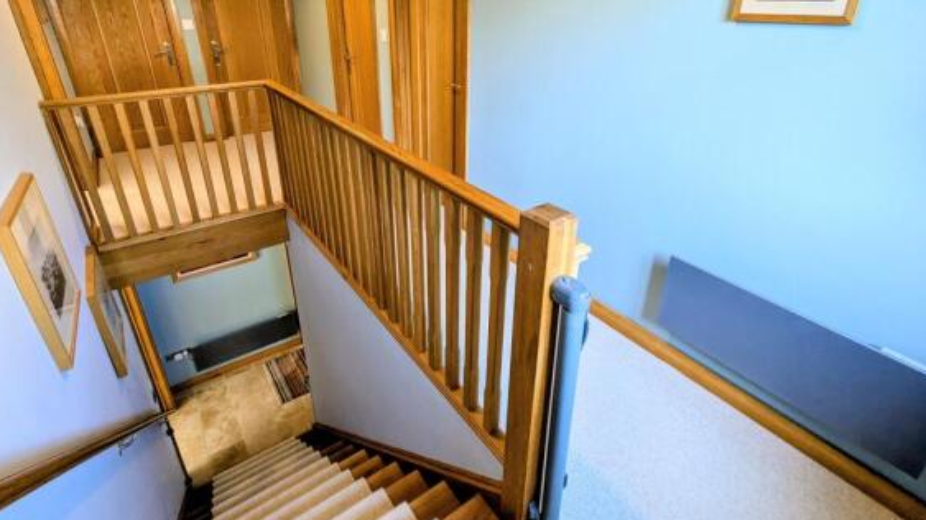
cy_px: 202
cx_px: 461
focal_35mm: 18
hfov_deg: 92.7
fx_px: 442
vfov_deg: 60.3
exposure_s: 1/35.4
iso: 211
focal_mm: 2.35
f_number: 2.2
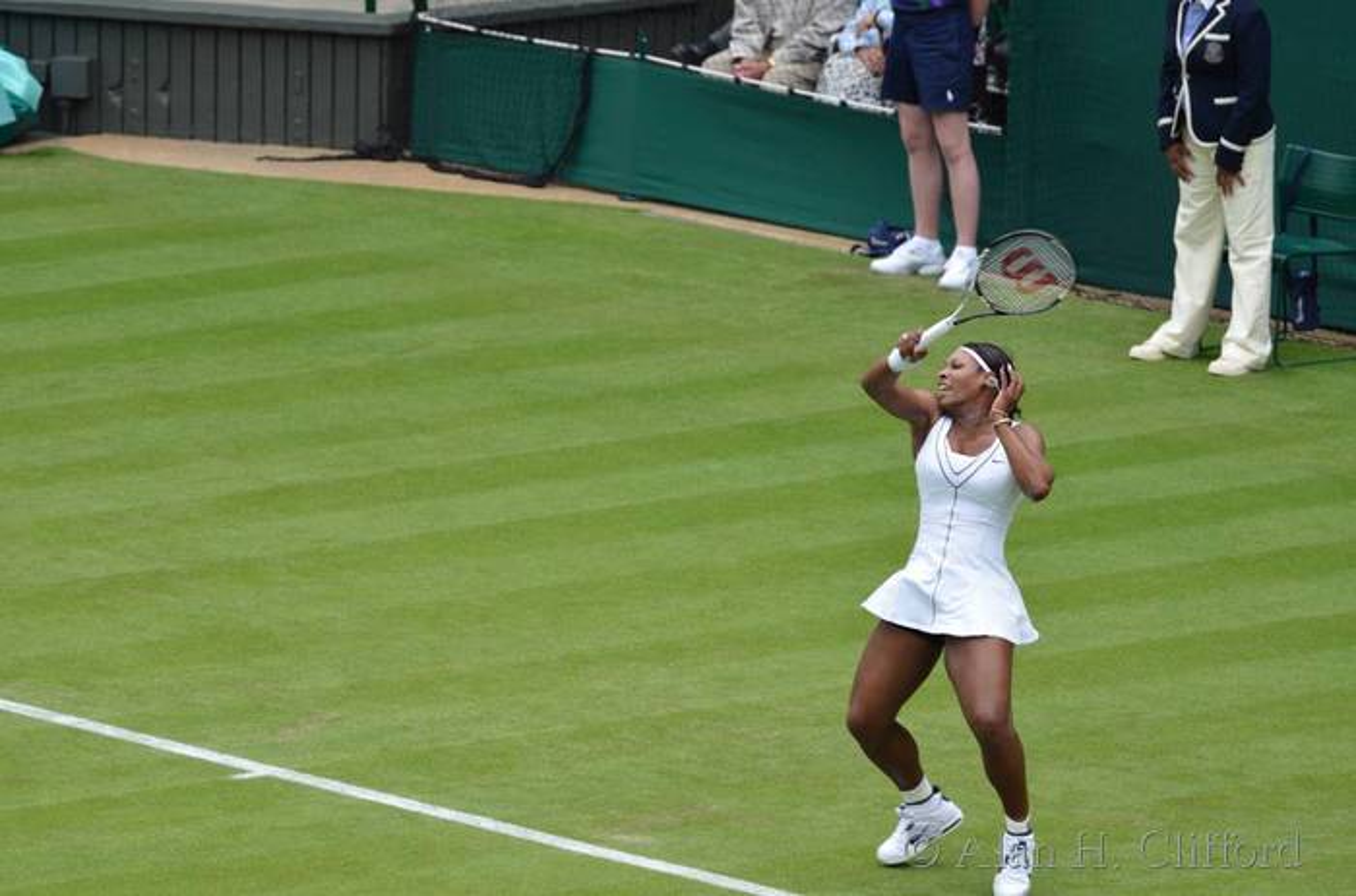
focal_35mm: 405
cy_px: 448
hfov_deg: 5.1
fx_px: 15217
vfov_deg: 3.4
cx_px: 678
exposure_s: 1/500
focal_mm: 270
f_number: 5.3
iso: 200
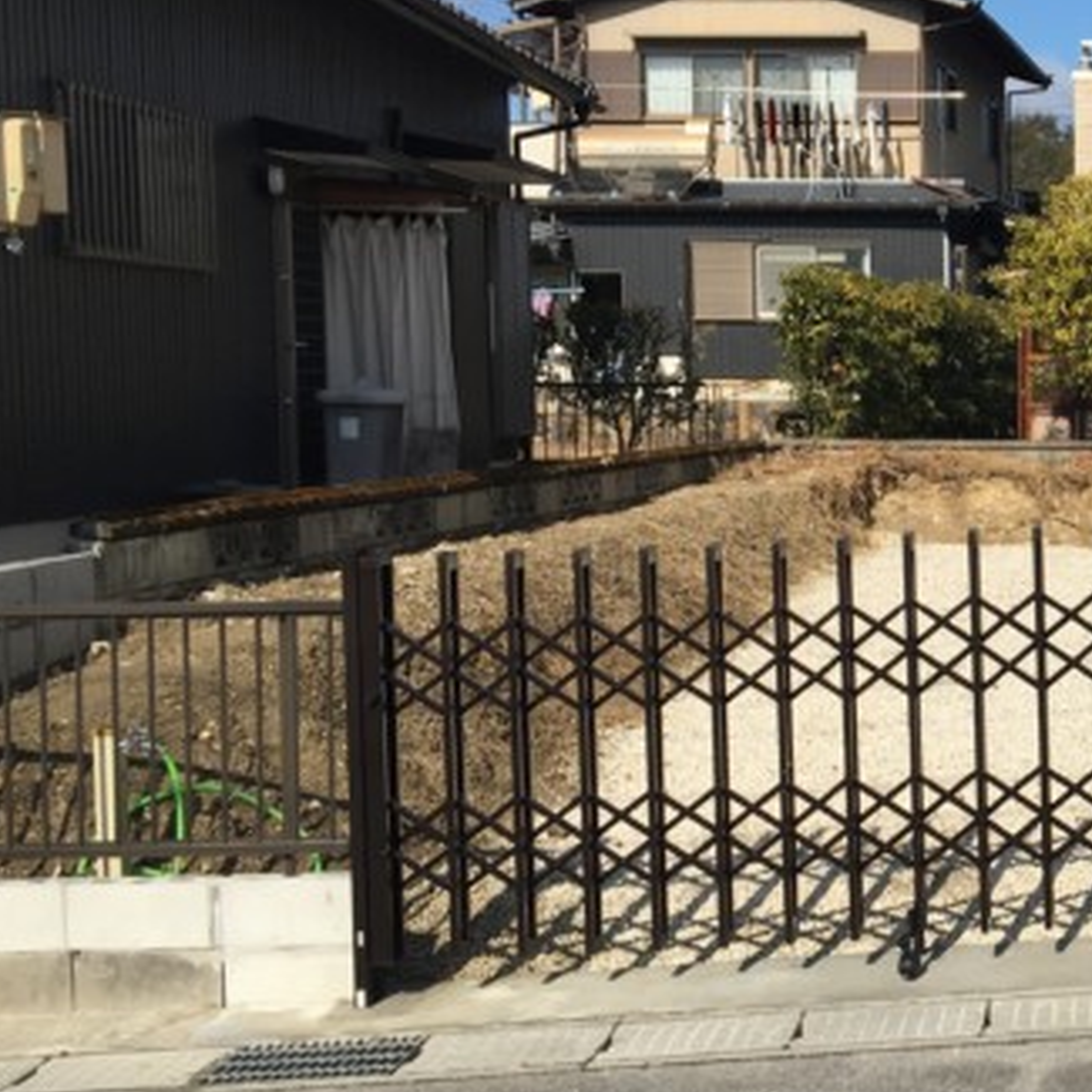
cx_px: 1210
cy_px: 564
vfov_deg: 27.3
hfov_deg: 25.3
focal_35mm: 63
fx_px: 2248
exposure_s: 1/1972
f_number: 2.2
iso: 25
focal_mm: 4.15
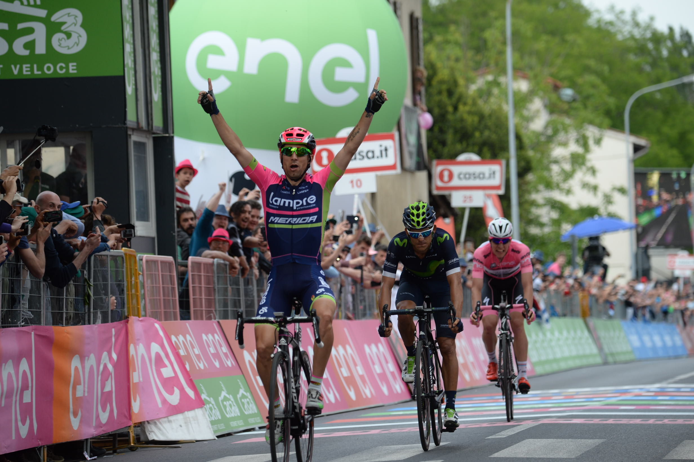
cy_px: 231
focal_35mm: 220
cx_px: 347
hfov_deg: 9.4
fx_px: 4239
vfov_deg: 6.2
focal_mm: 220
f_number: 5.3
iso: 560
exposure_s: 1/1000
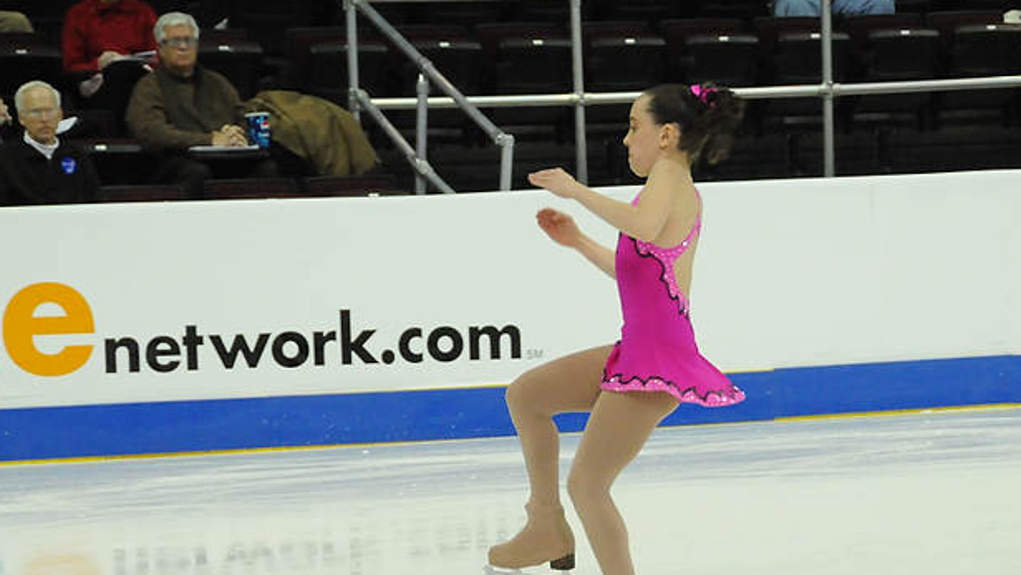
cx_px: 655
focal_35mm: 194
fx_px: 5245
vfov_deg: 6.3
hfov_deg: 11.1
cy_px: 390
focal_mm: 95
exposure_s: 1/1000
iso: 3200
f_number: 5.6
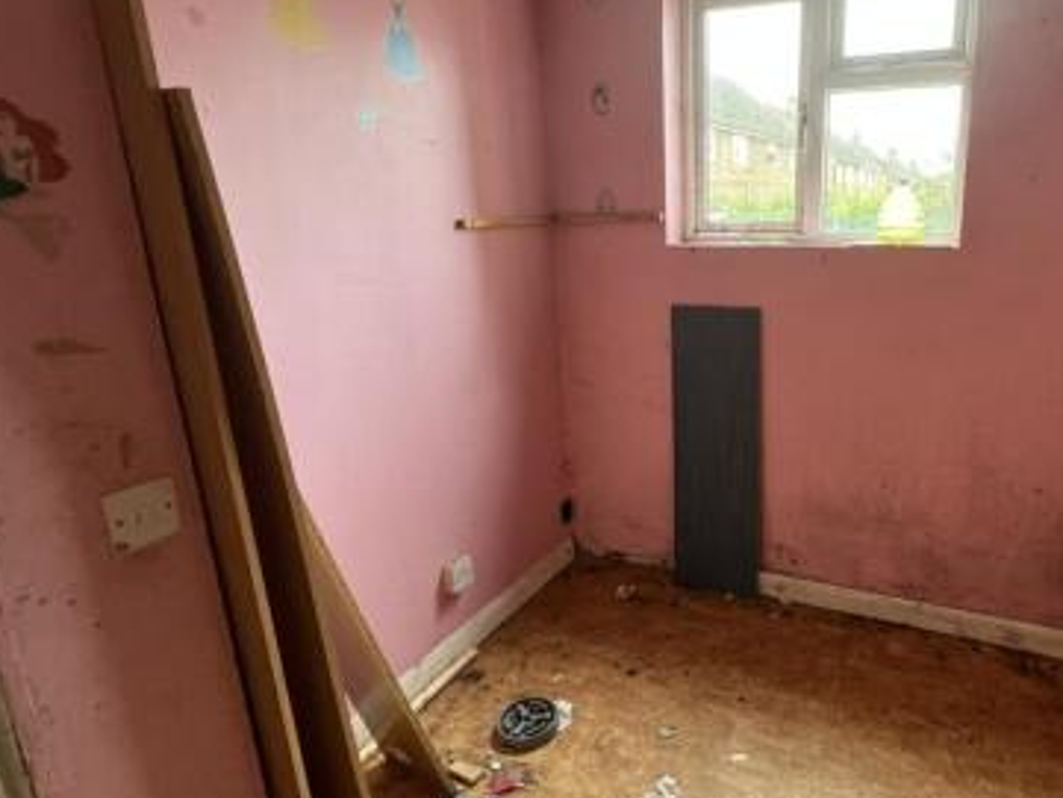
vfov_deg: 63.4
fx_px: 645
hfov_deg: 76.7
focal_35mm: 21
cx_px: 699
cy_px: 378
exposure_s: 1/82
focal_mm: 1.57
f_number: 1.8
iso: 250
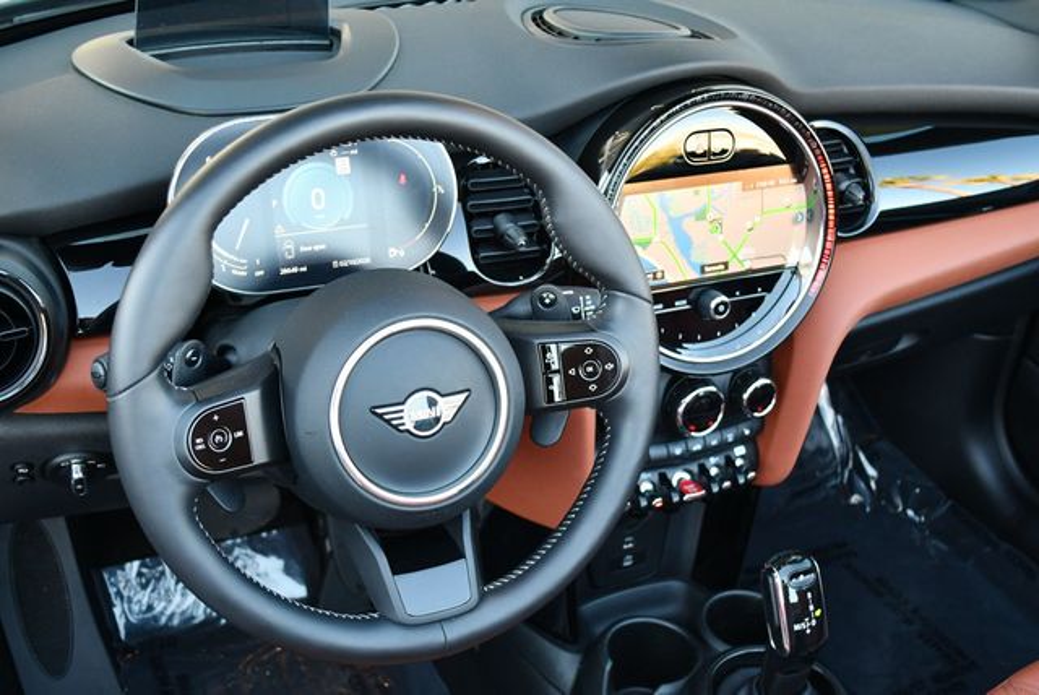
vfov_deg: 30.6
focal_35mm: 44
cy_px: 348
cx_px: 520
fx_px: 1271
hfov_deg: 44.5
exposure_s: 1/200
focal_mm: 22
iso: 800
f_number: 4
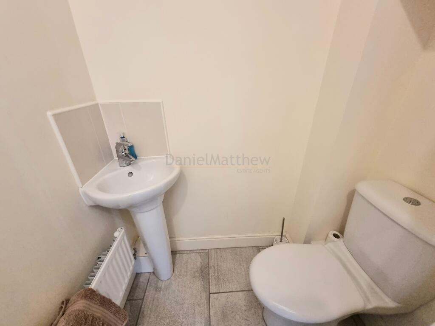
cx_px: 218
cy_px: 163
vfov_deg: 89.9
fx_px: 163
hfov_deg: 106.2
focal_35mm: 13
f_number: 2.2
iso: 400
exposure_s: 1/50
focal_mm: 2.2
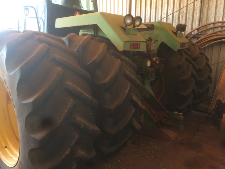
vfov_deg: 48.2
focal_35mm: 29
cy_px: 84
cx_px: 112
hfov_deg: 61.7
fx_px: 188
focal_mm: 4.15
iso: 50
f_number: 2.2
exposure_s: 1/33
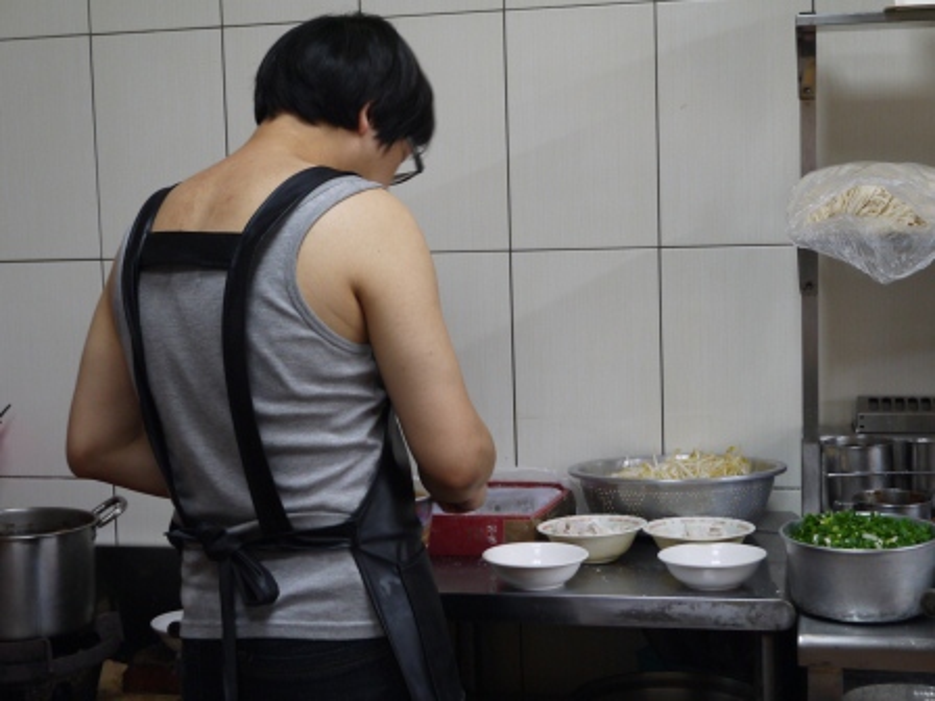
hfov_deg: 34.3
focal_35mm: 56
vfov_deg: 26.1
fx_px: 1513
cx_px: 468
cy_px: 350
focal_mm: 28
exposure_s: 1/60
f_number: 5.2
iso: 800
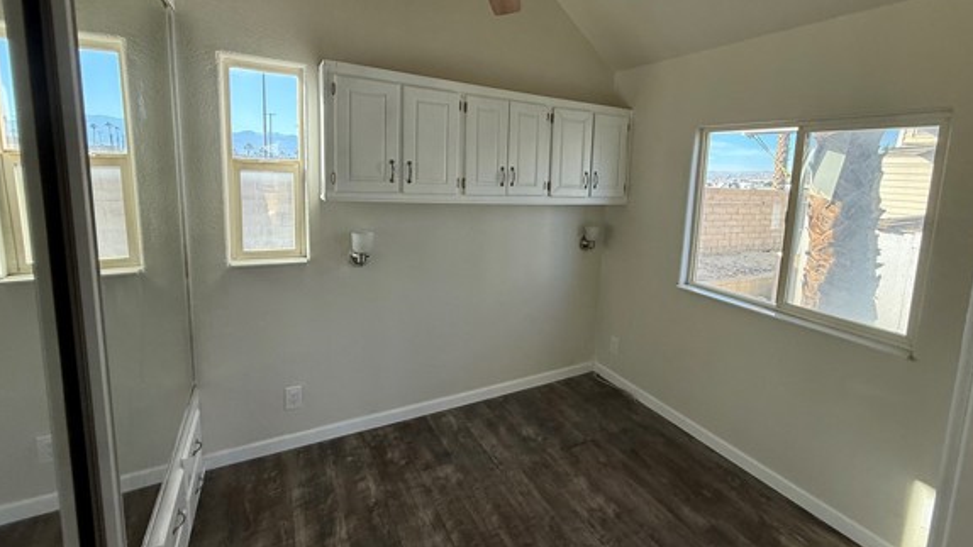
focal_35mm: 17
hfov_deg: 95.7
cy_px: 227
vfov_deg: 63.5
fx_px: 439
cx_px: 527
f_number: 2.2
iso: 250
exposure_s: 1/99
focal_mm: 2.22
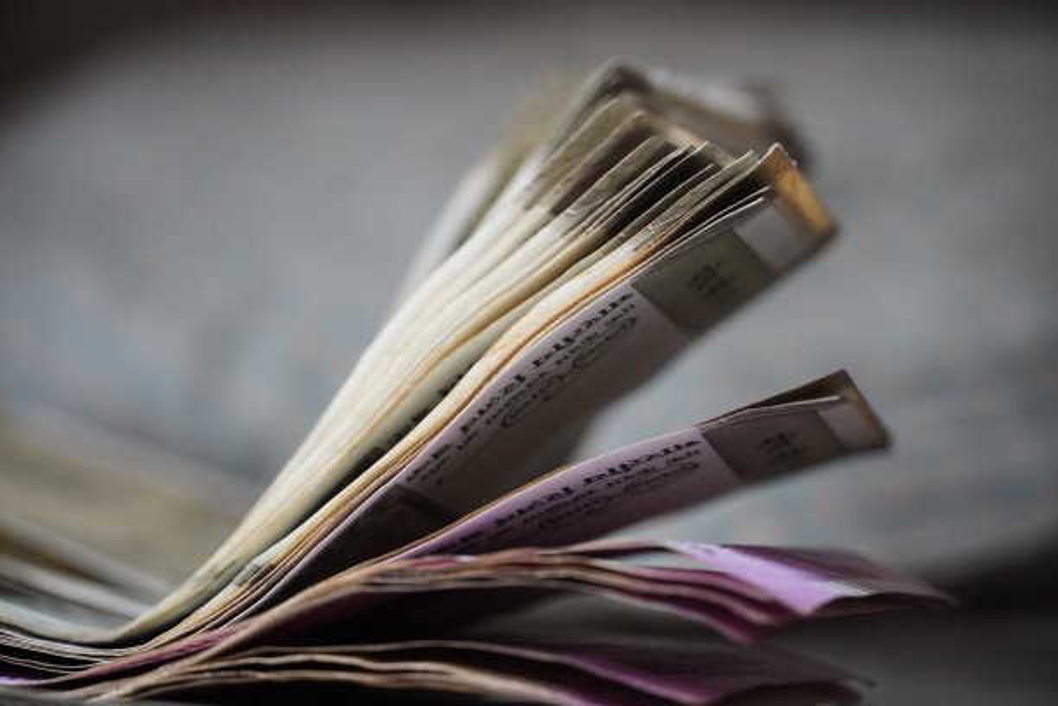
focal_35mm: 202
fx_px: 5951
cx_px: 529
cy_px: 353
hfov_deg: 10.2
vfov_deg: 6.8
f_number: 5.6
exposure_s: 1/250
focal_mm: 135
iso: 2500
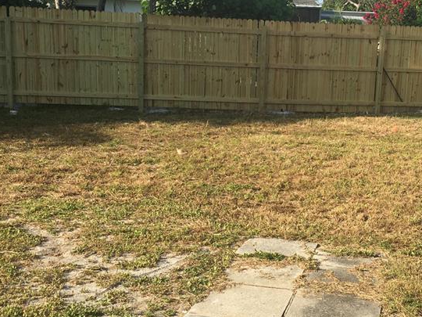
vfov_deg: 26.6
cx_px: 272
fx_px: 670
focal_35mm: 55
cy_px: 169
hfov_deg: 34.7
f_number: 2.2
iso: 25
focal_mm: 4.15
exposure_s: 1/1115
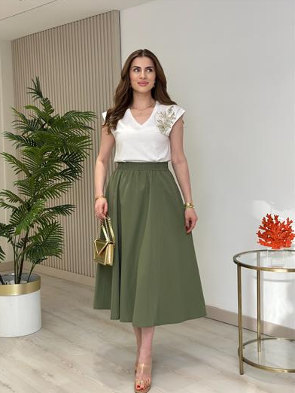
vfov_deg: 38.9
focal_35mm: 49
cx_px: 145
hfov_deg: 29.7
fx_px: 556
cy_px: 196
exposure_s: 1/317
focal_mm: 6.86
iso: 80
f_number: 1.78
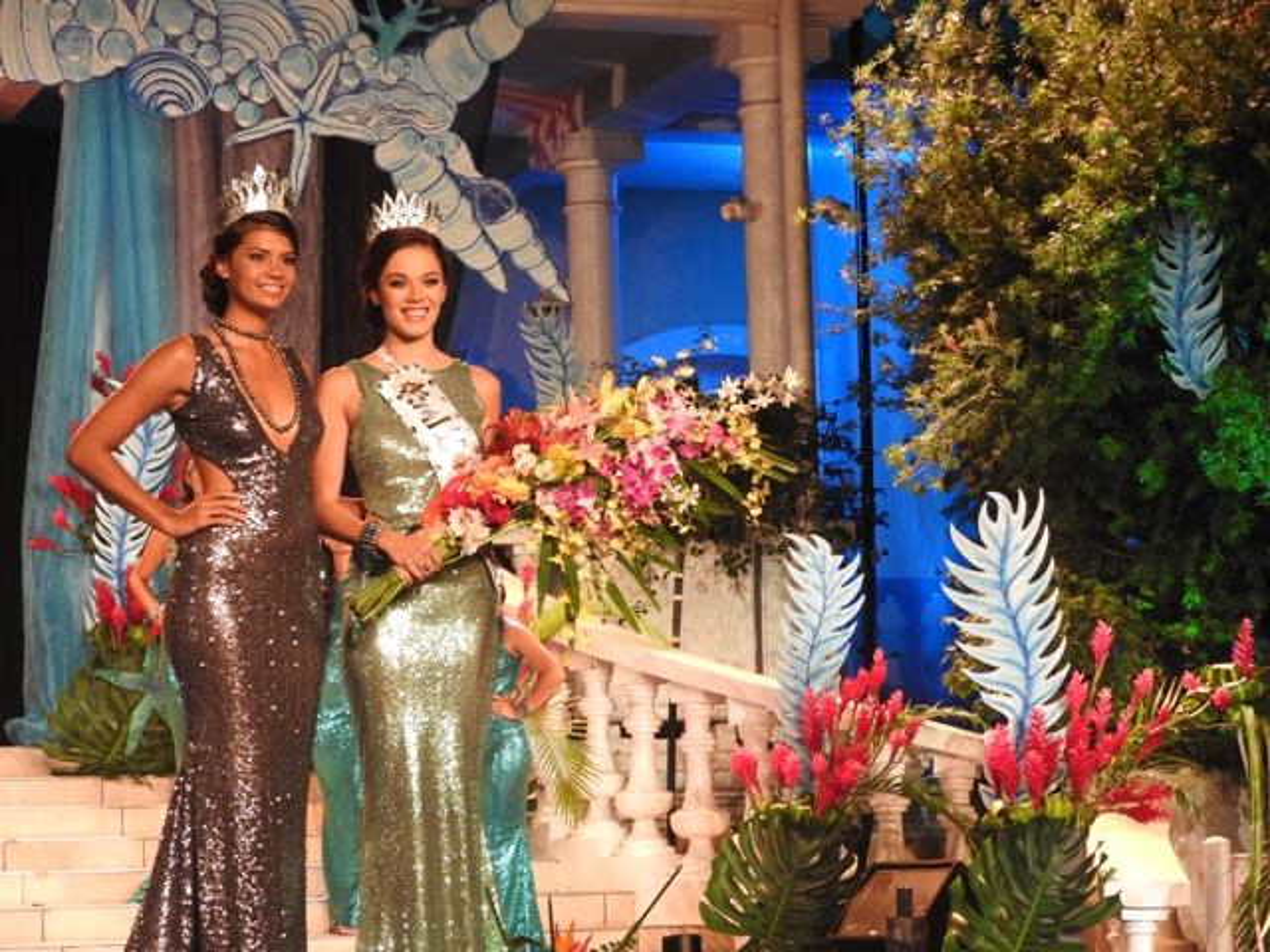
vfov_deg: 12.9
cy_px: 476
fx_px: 4219
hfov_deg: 17.1
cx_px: 635
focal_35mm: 115
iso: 400
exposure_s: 1/25
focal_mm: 20.6
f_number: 5
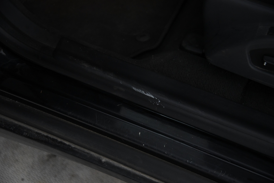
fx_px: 419
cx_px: 137
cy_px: 92
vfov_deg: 24.6
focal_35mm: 55
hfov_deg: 36.2
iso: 4000
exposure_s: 1/50
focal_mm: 55
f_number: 4
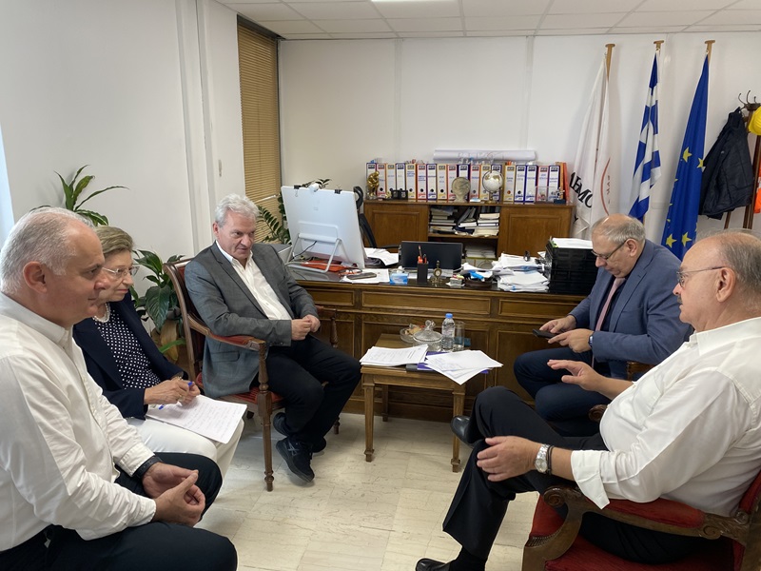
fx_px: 572
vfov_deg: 53.1
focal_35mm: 26
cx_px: 380
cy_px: 286
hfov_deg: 67.3
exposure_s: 1/117
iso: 125
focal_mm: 4.25
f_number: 1.8
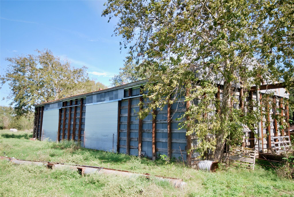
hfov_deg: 61.9
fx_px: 245
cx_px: 147
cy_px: 98
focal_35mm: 30
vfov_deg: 43.7
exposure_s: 1/160
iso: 100
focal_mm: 20
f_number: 6.3
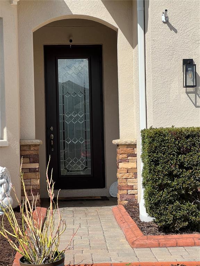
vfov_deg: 25.3
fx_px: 593
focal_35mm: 77
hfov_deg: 19.1
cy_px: 133
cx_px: 100
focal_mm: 9
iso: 32
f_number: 2.8
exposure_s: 1/927
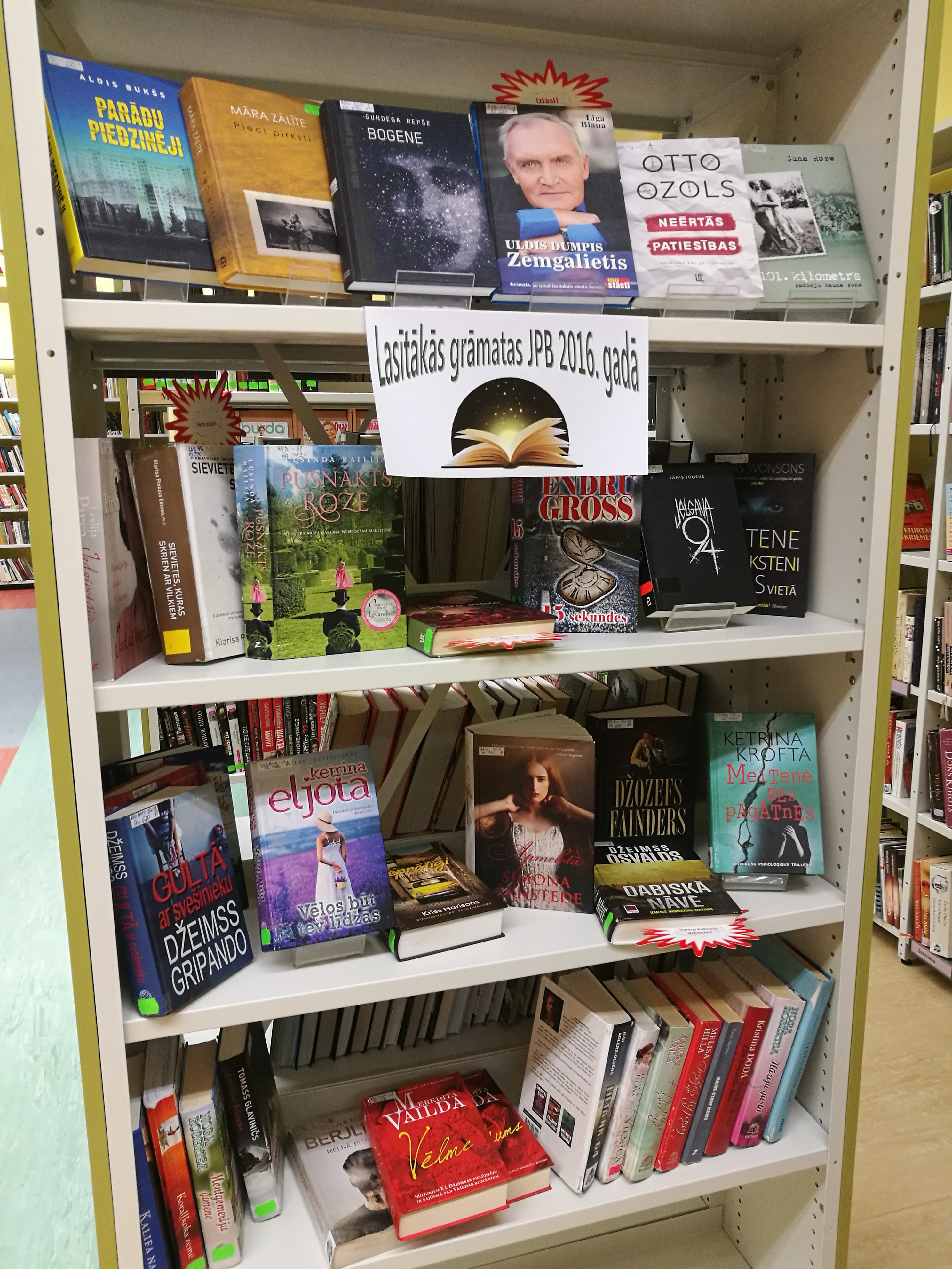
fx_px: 990
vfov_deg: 65.3
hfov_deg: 51.4
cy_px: 634
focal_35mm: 27
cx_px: 476
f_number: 2.2
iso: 160
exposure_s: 1/33.3
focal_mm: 4.5
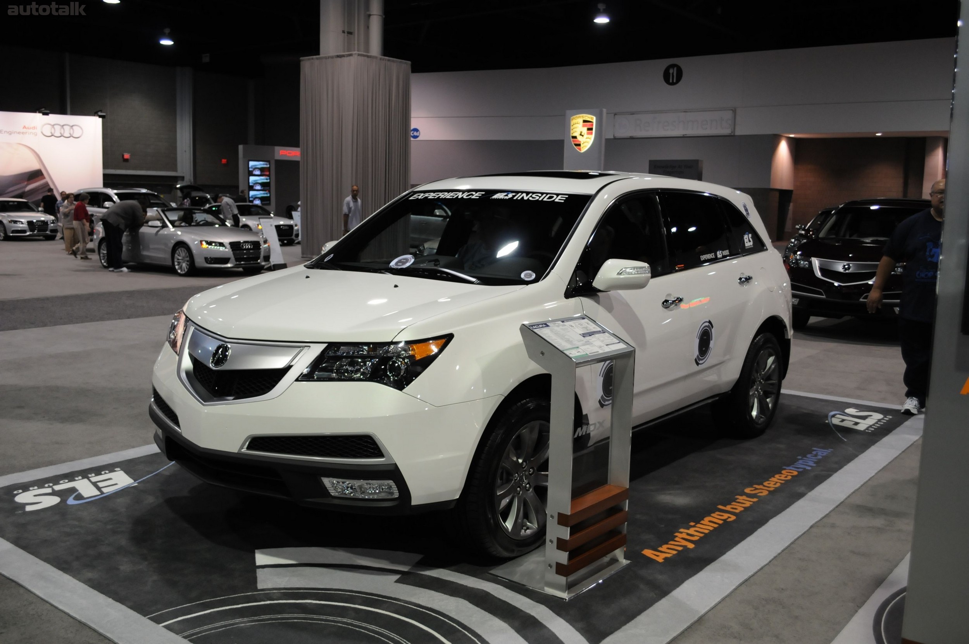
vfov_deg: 39.9
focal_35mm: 33
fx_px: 887
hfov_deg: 57.3
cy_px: 322
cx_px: 484
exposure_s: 1/80
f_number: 4.5
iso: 800
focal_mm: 22
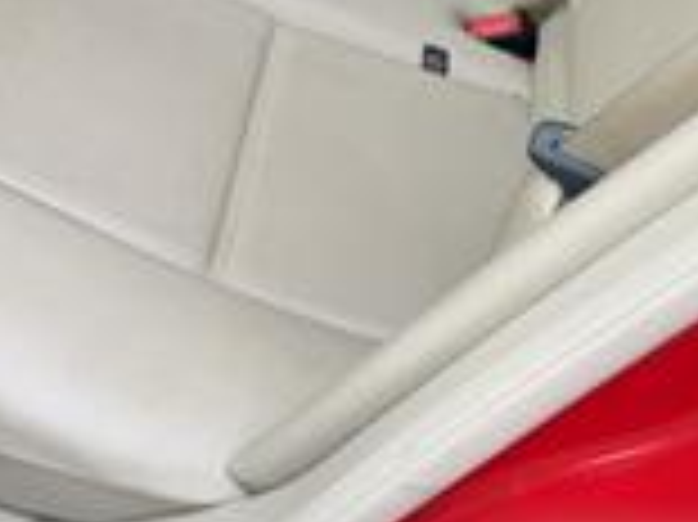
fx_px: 1572
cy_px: -310
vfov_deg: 16.7
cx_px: 41
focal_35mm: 78
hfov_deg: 24.2
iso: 50
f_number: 1.78
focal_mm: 6.76
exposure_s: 1/130
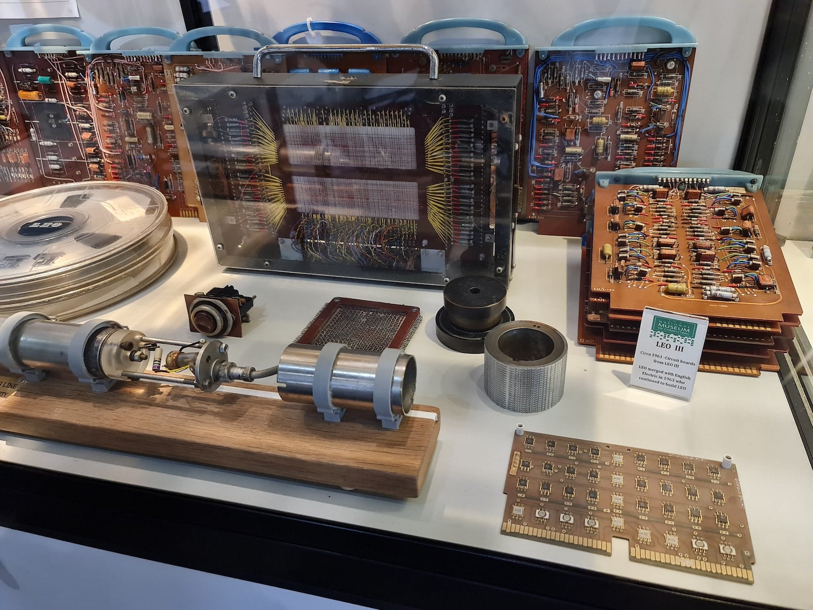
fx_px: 587
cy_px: 305
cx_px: 406
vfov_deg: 54.9
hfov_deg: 69.4
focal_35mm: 25
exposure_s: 1/50
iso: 640
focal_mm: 7
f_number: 1.8
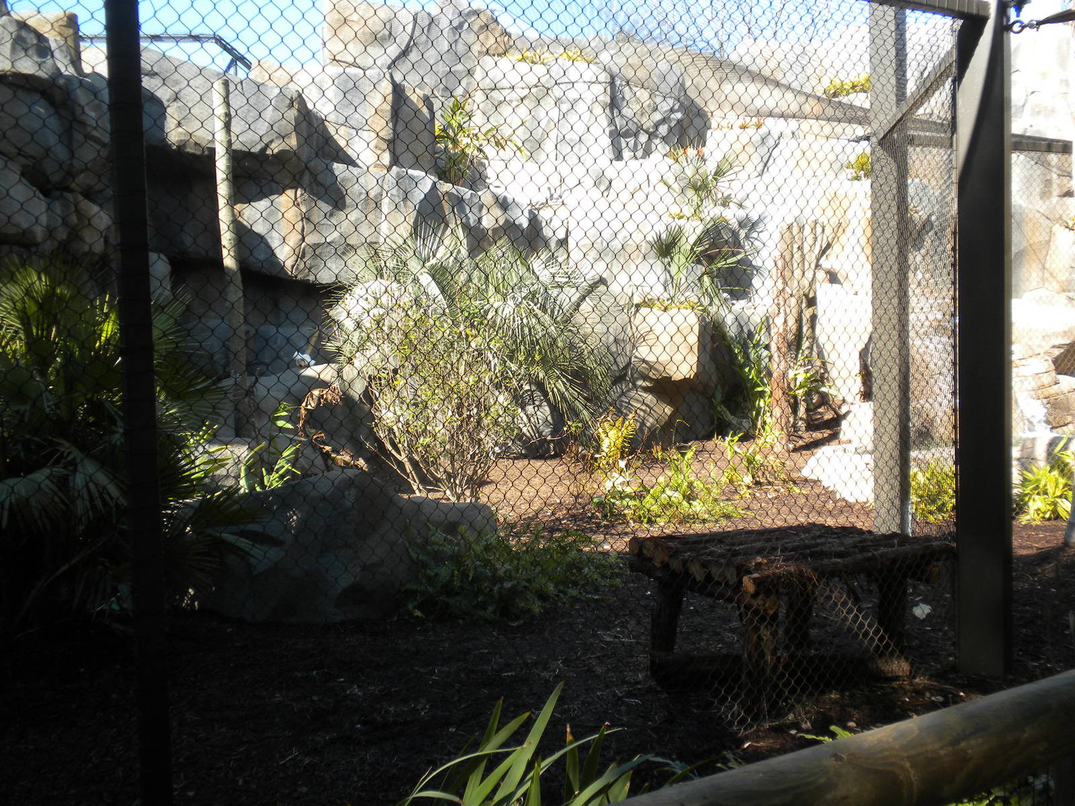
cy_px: 403
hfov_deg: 50.1
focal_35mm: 37
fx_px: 1149
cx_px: 538
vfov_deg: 38.7
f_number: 3.5
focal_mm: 6.6
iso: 64
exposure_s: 1/180
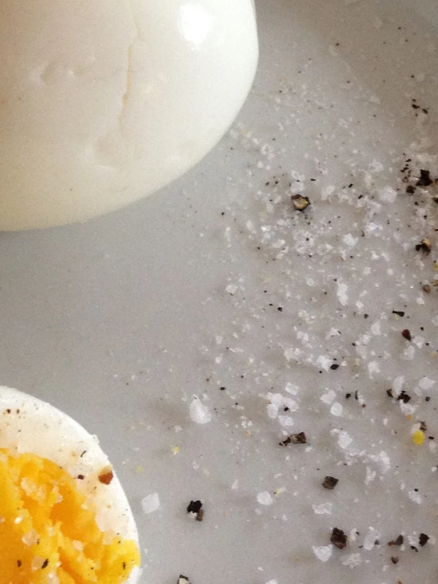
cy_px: 15
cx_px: 194
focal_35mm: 90
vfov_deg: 21.1
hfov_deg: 16.4
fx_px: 1518
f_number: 2.4
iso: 200
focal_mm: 4.12
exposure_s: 1/20
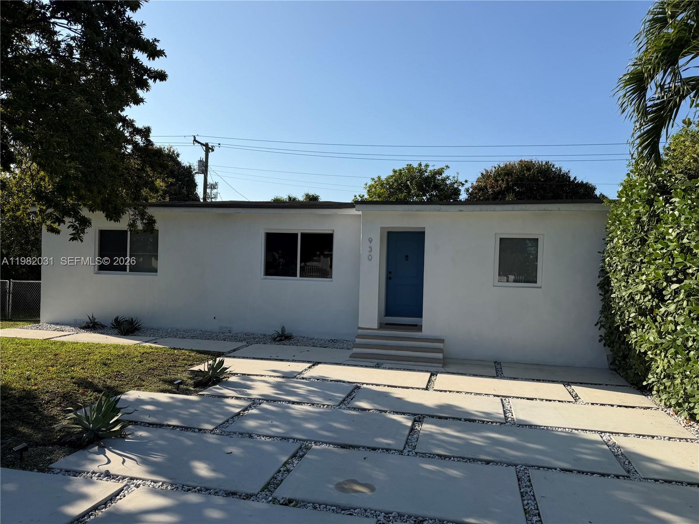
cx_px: 350
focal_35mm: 24
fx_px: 485
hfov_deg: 71.6
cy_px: 262
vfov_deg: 56.8
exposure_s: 1/5714
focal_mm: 6.76
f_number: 1.78
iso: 80
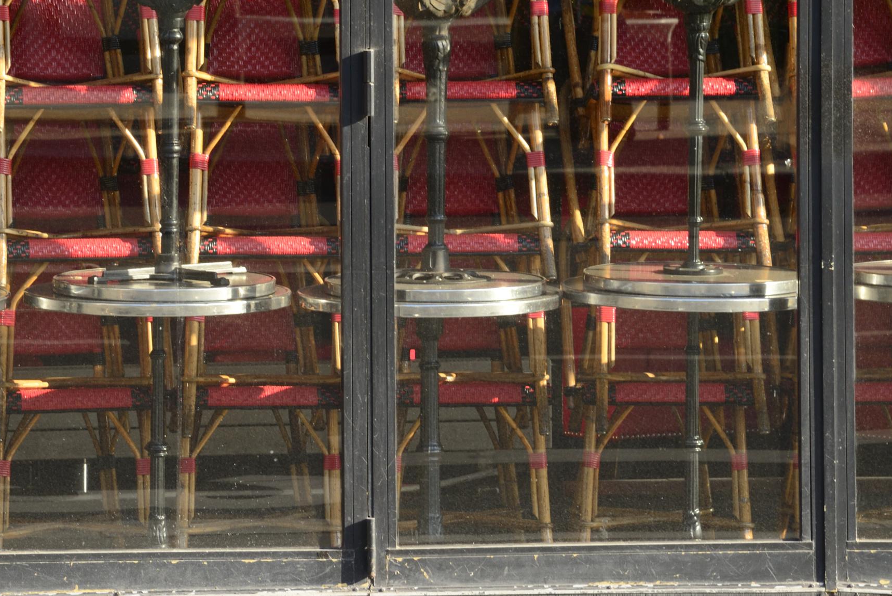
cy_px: 187
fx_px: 8651
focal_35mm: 349
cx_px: 281
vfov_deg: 3.9
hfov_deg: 5.9
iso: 400
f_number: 14
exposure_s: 1/50
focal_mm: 200
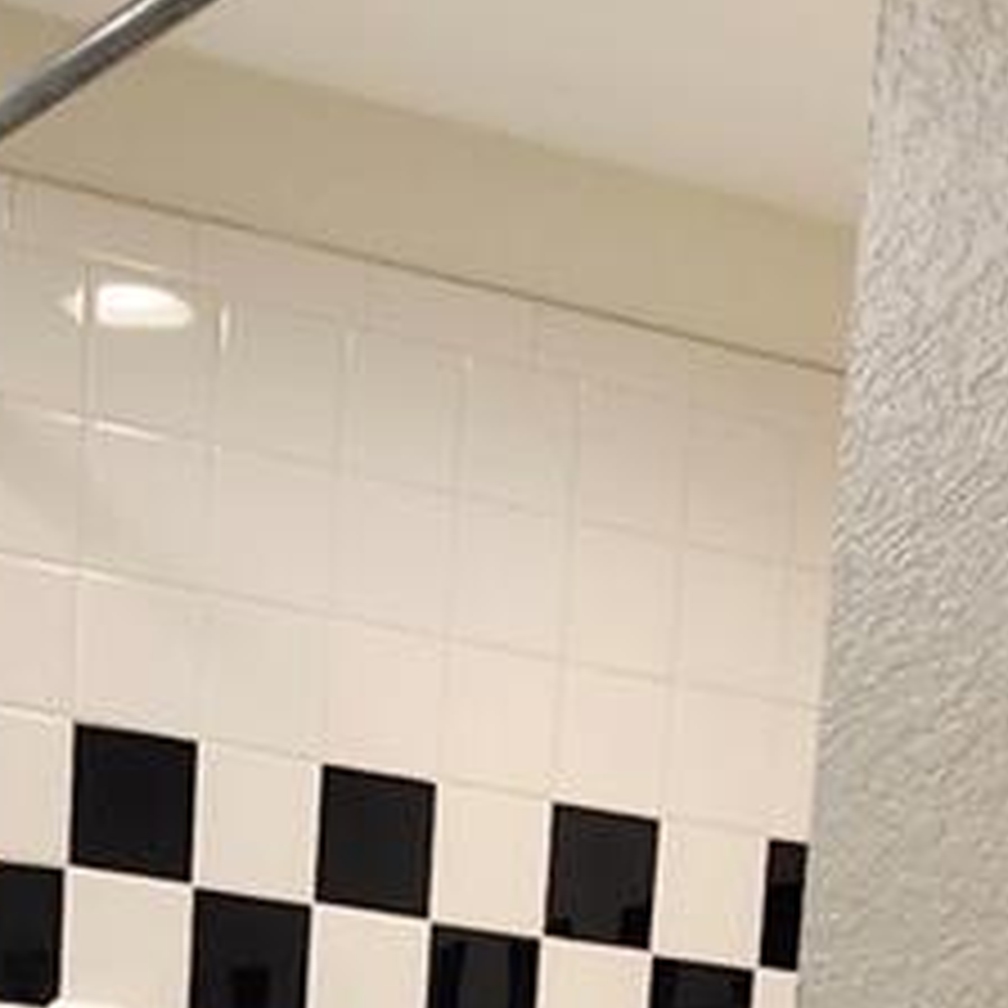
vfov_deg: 13.2
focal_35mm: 109
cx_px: 518
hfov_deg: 16.0
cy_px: 2174
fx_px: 3591
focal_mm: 5.54
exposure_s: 1/120
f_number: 1.8
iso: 200
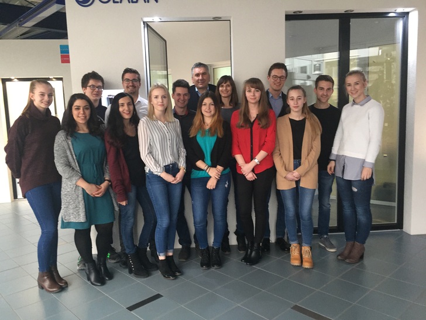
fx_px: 357
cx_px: 213
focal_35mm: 29
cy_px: 160
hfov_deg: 61.7
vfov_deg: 48.2
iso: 200
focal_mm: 4.15
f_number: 2.2
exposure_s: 1/33
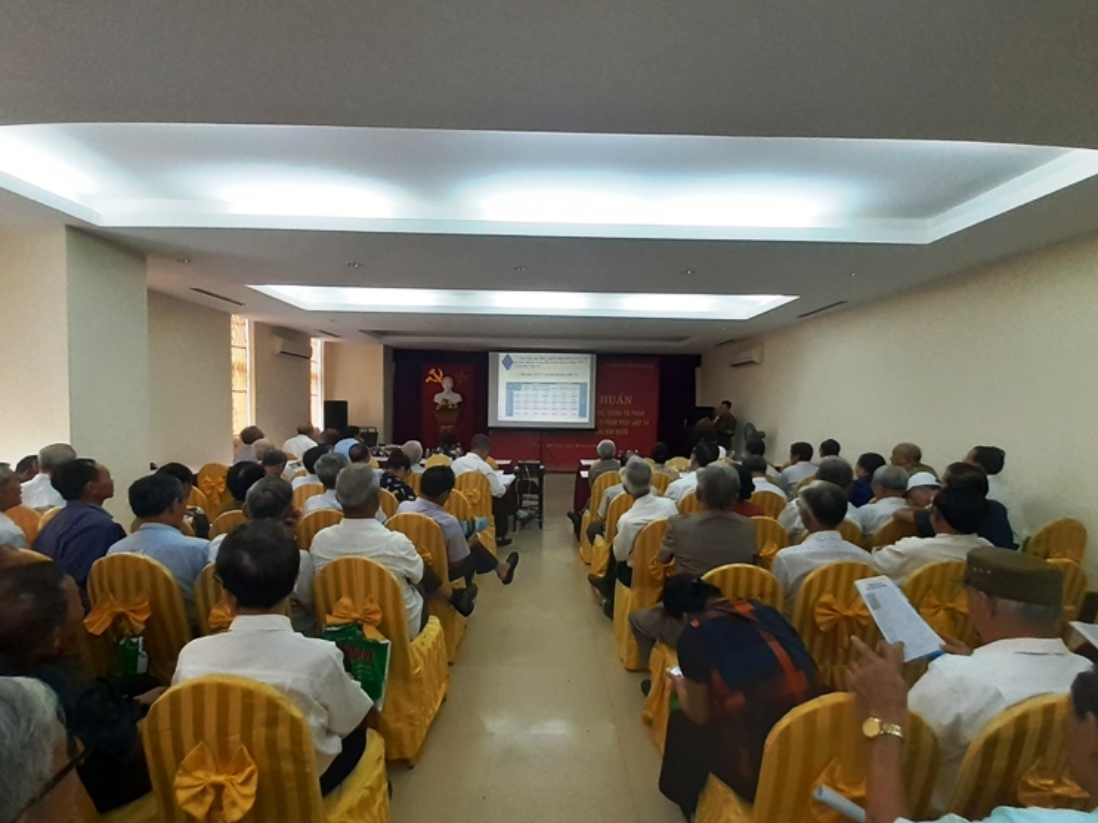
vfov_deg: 85.6
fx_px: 444
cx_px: 542
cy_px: 424
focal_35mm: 14
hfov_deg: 102.1
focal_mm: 1.13
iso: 160
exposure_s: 1/50
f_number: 2.2
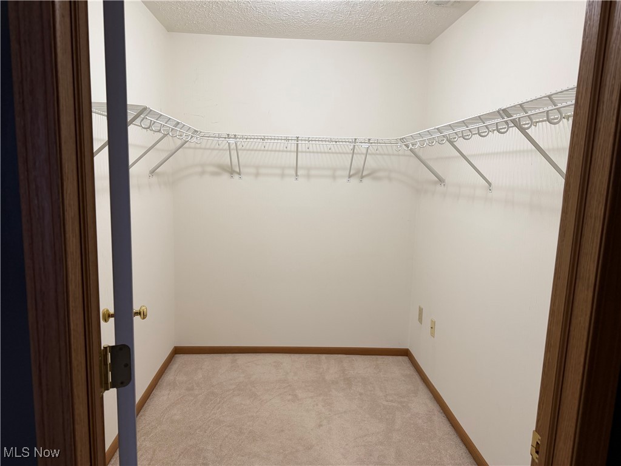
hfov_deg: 71.6
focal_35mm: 24
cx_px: 310
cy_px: 233
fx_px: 431
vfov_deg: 56.8
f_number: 1.78
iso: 200
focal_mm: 6.76
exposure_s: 1/120
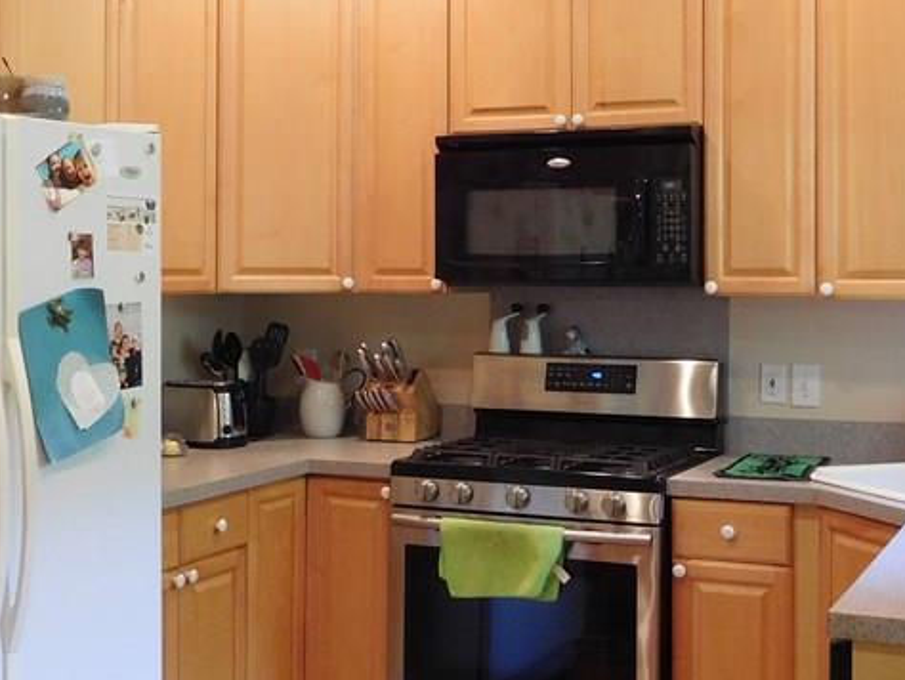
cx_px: 458
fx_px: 1412
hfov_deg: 35.5
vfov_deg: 27.0
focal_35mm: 54
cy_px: 256
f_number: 3.4
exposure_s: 1/25
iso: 400
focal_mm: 4.5
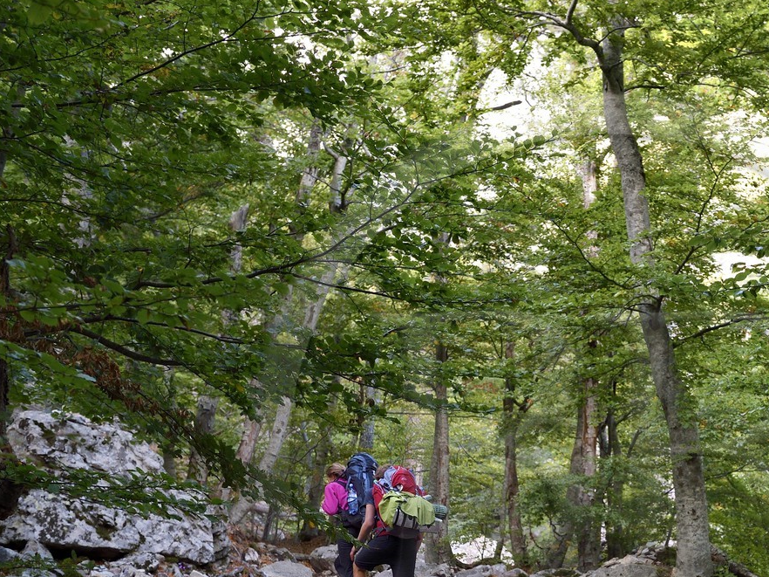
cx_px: 609
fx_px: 1355
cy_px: 457
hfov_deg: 30.9
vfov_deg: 23.7
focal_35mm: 61
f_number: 4.5
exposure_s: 1/125
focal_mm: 35
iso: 800
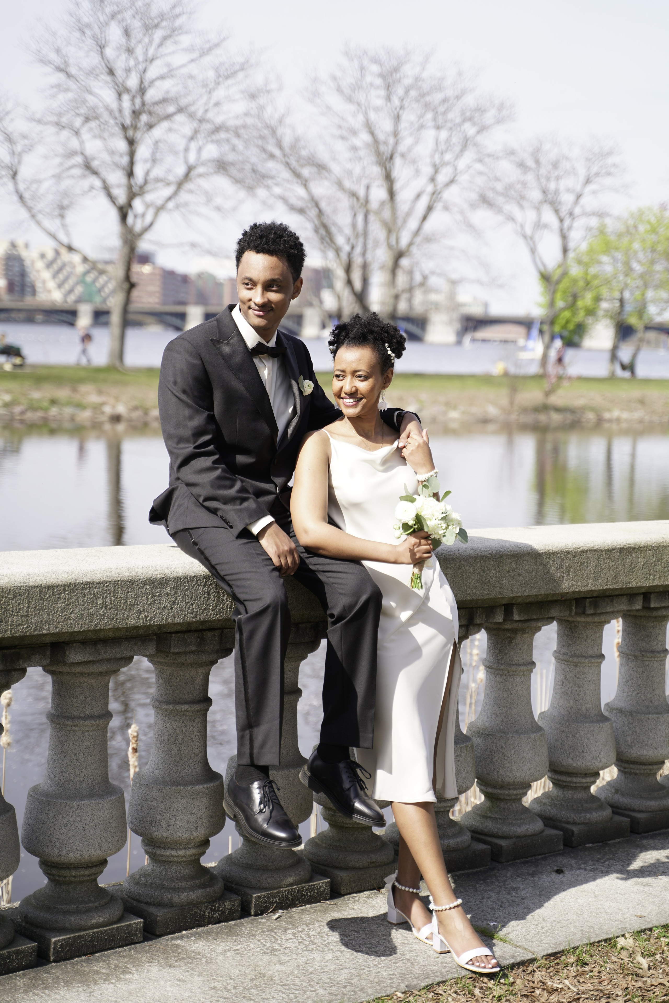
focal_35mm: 66
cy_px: 502
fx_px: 1839
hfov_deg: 20.6
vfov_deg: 30.5
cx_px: 334
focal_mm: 66
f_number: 2.8
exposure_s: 1/1600
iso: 160
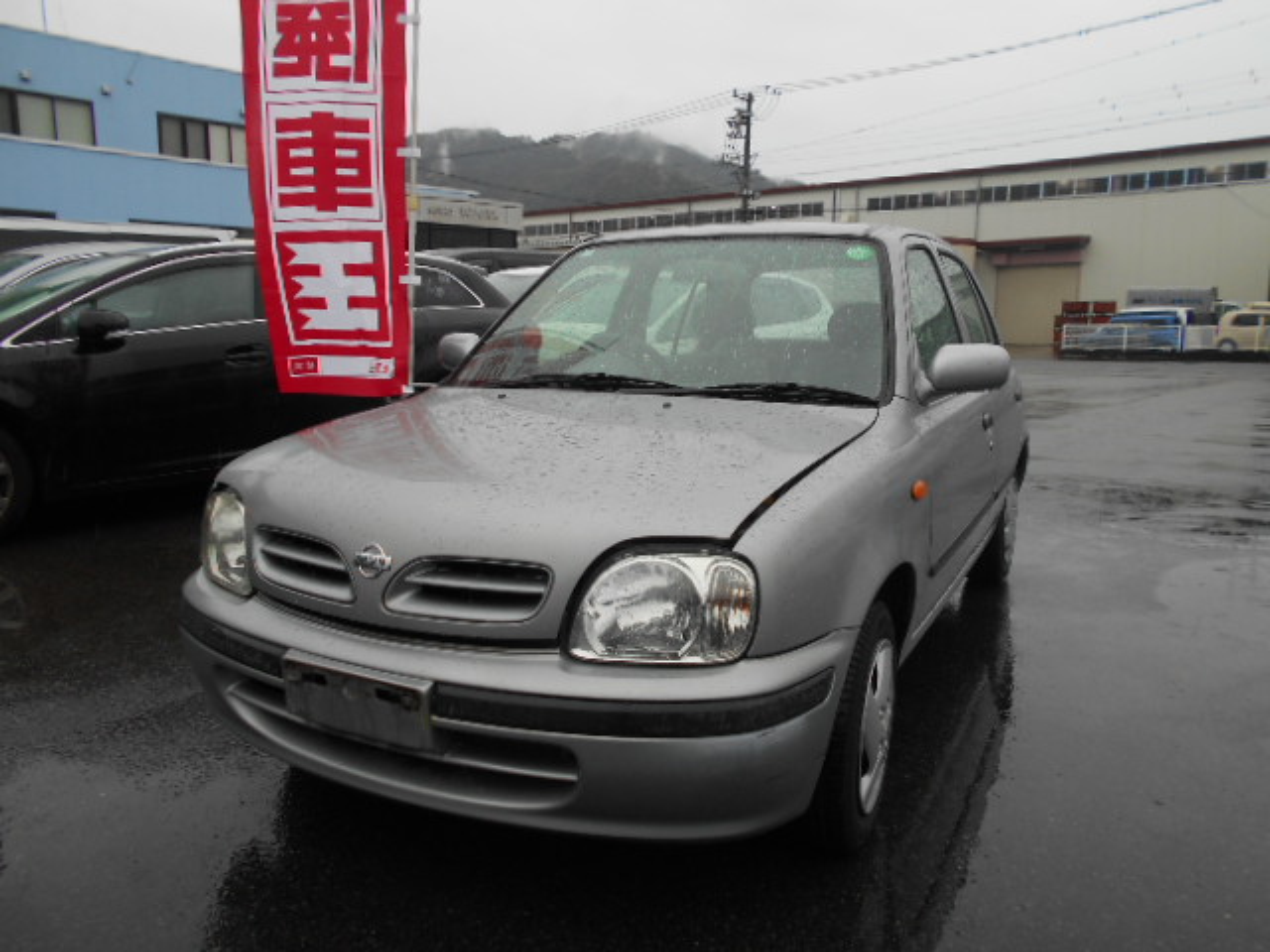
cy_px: 476
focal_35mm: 26
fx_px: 954
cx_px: 635
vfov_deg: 53.1
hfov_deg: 67.3
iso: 80
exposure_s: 1/320
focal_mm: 4.6
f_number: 3.2
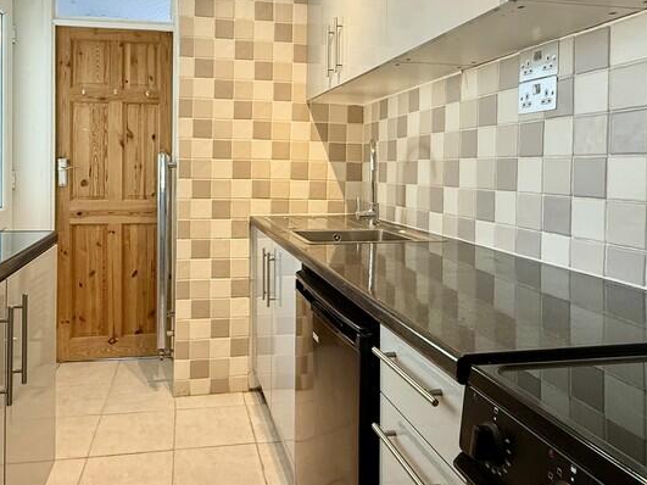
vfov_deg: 50.6
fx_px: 505
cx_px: 264
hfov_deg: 64.8
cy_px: 172
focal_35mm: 27
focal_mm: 2.22
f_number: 2.2
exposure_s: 1/100
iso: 250
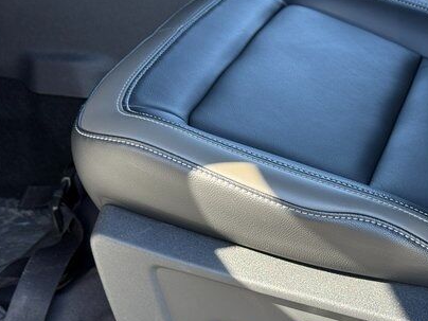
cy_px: 197
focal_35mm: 76
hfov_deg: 25.3
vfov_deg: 19.4
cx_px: 323
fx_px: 940
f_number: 1.78
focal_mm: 6.76
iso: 64
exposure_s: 1/182
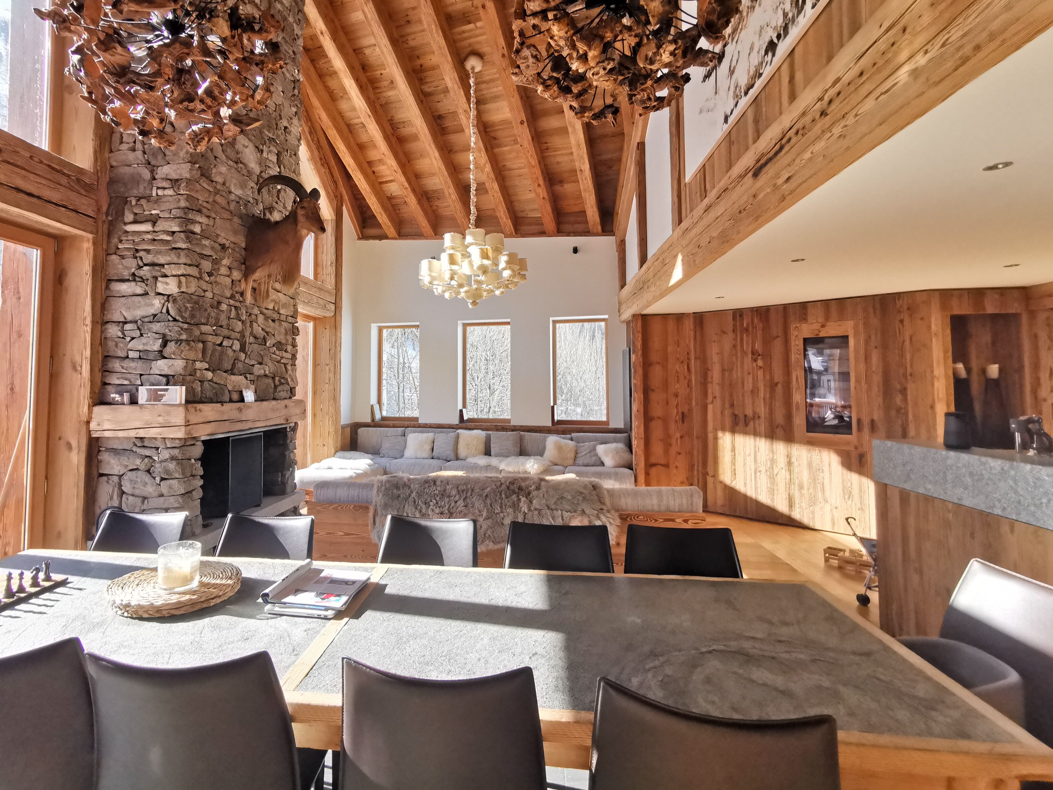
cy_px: 353
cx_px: 467
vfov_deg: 71.4
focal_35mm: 18
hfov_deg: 87.4
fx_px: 548
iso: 50
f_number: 2.2
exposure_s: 3
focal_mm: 2.35
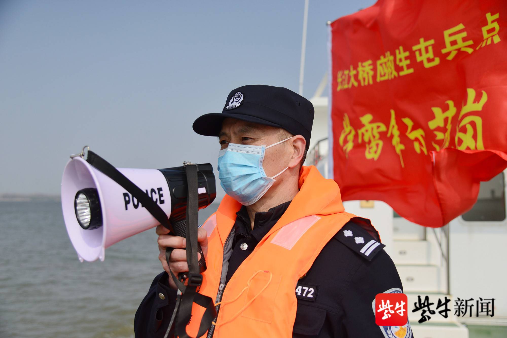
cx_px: 254
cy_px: 169
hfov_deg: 50.7
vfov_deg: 35.1
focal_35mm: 38
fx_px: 535
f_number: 4
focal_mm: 38
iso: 500
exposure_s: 1/8000
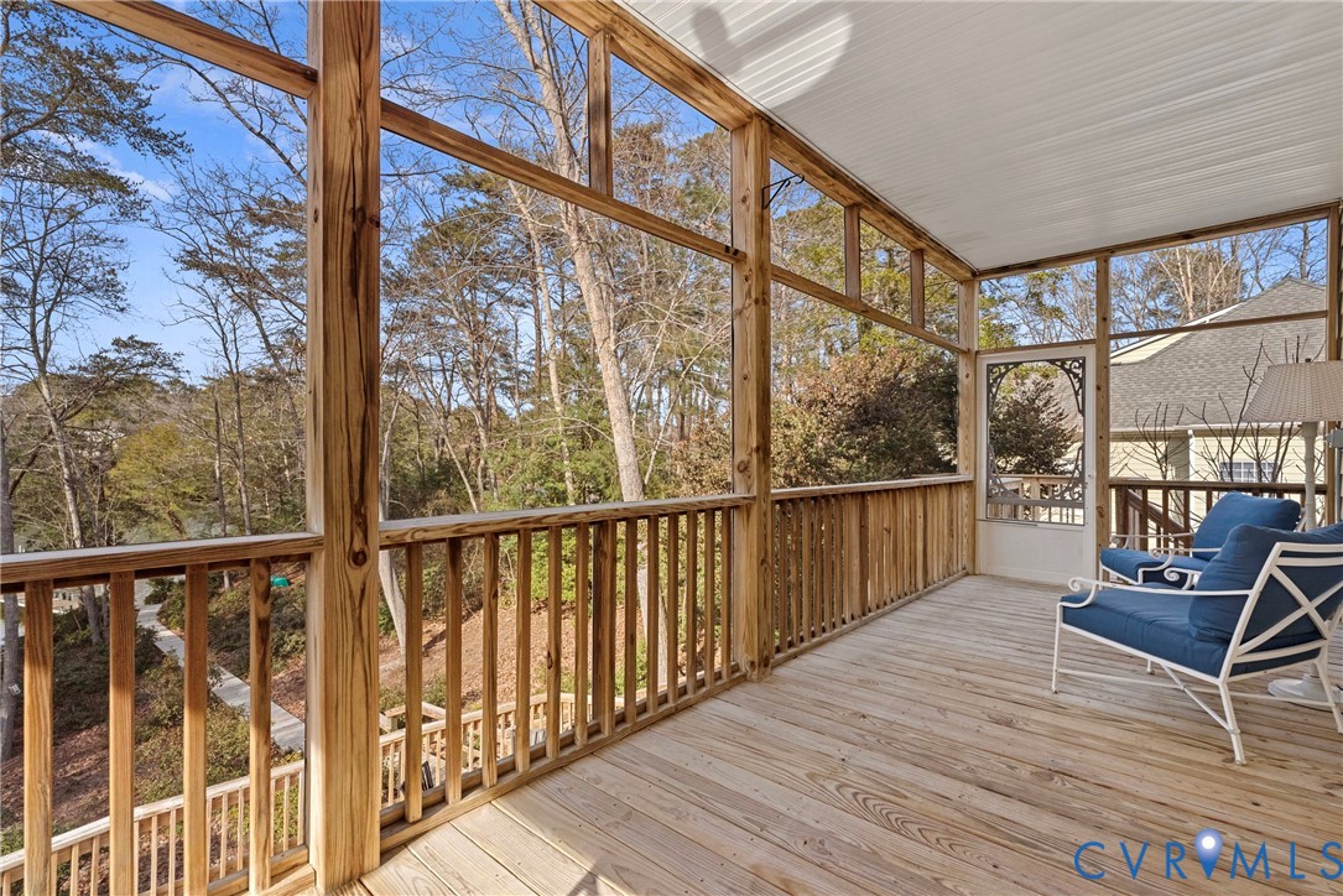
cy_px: 448
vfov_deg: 73.8
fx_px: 597
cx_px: 672
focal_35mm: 16
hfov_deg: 96.7
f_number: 8
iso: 800
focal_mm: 16
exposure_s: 1/80
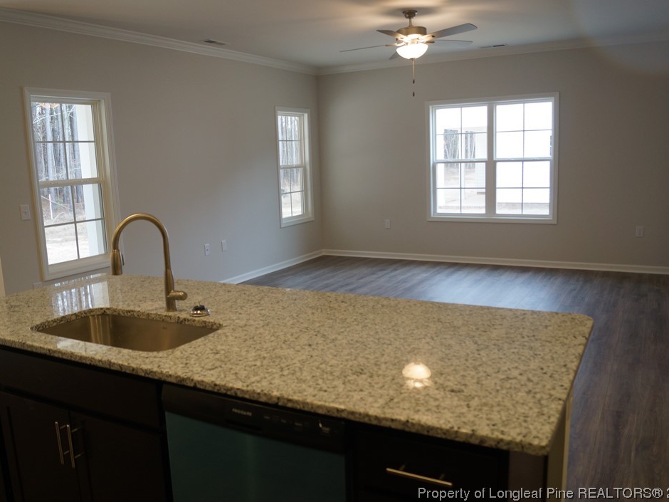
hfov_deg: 59.9
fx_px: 580
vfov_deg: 46.8
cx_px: 314
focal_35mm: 30
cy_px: 246
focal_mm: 18
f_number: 4
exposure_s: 1/60
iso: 250
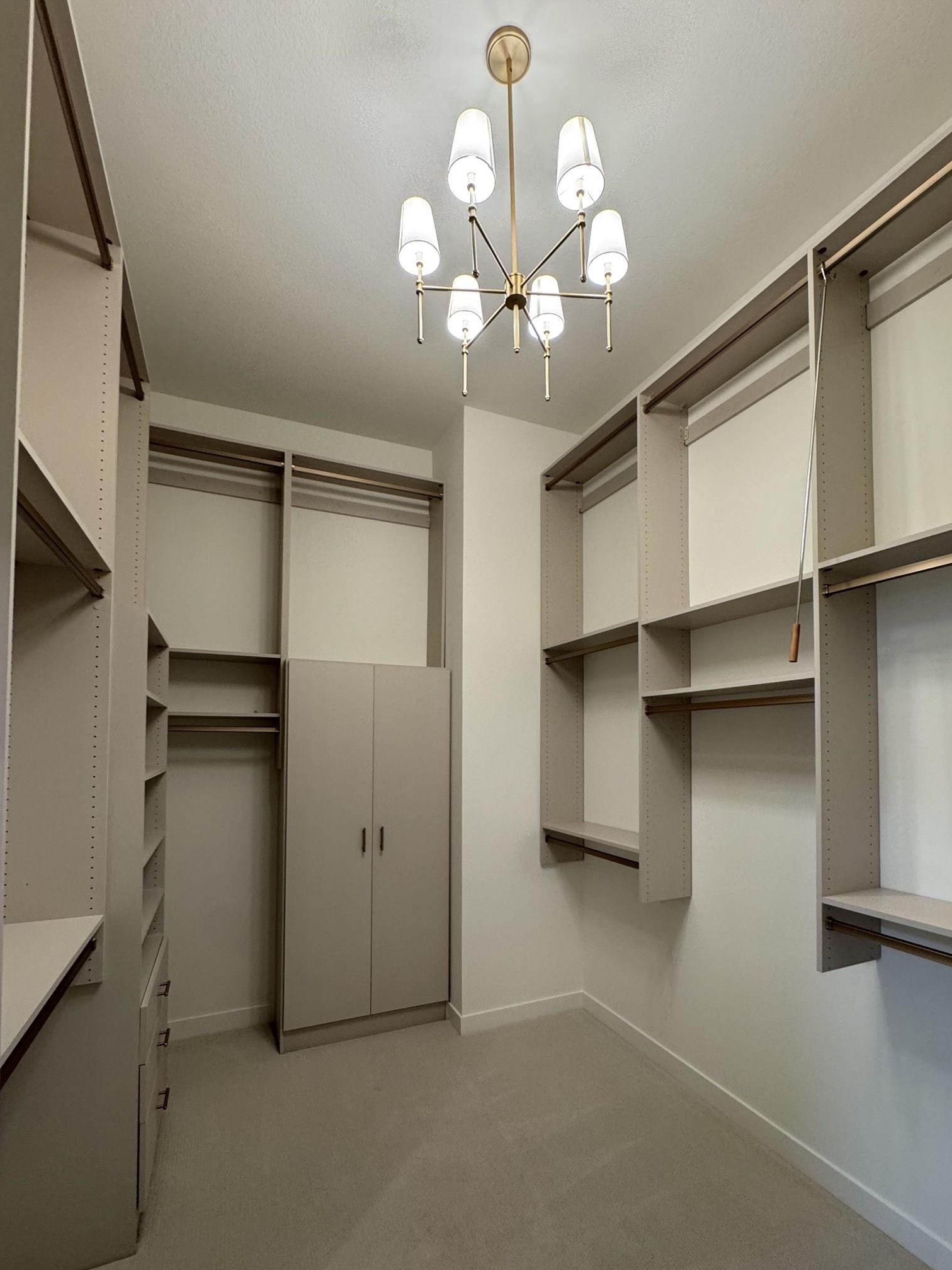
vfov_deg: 93.9
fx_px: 587
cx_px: 492
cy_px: 724
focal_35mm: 16
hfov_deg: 78.1
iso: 200
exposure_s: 1/60
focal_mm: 2.22
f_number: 2.2
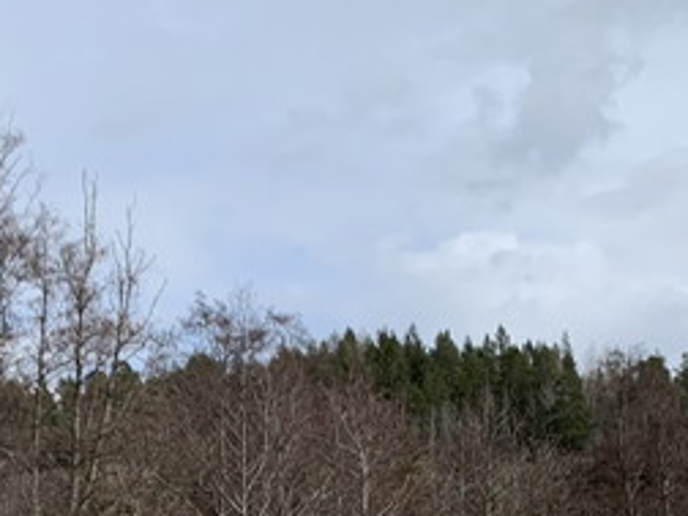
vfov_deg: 14.2
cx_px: 150
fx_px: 1968
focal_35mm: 99
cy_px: 704
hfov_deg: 19.7
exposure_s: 1/2681
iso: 25
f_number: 1.8
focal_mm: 4.25
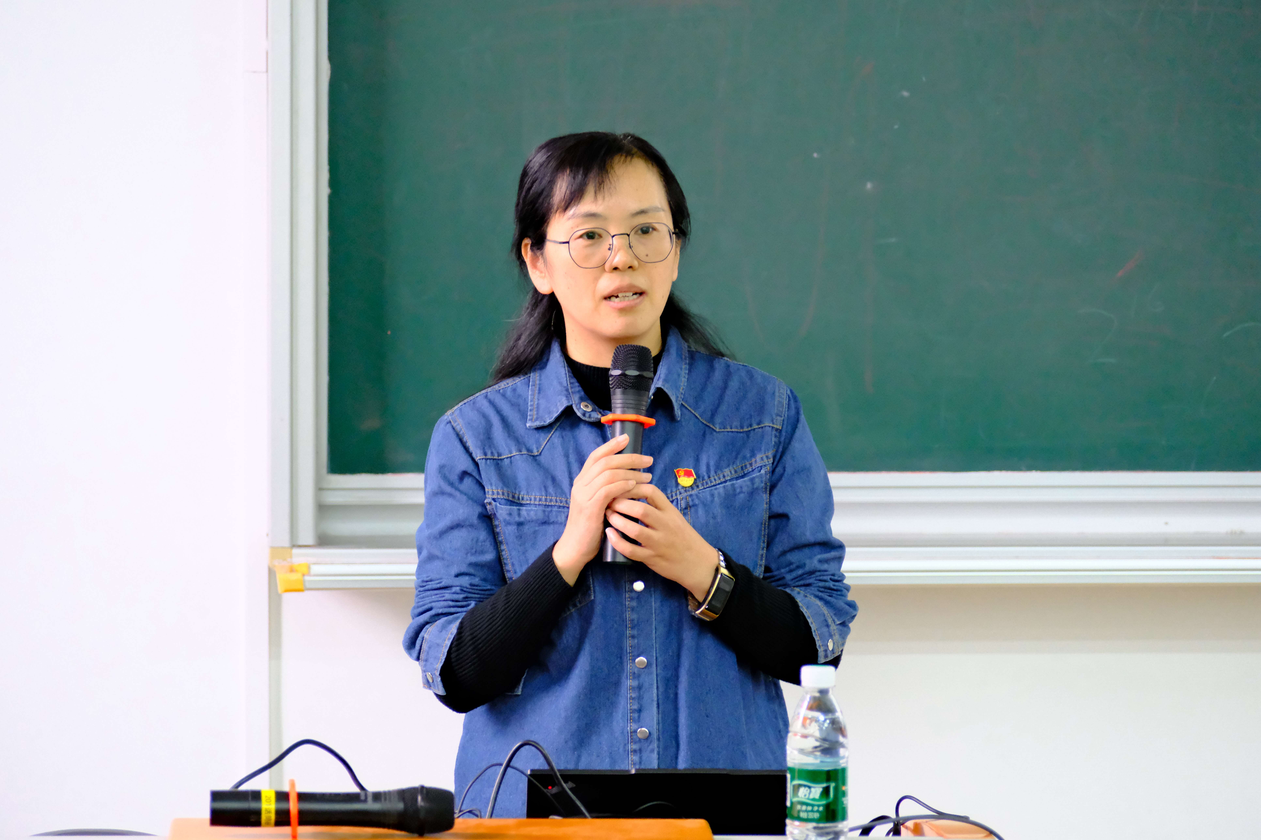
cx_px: 630
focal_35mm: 180
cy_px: 420
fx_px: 6305
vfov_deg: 7.6
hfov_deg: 11.4
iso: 6400
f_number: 4
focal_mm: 120
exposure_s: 1/125
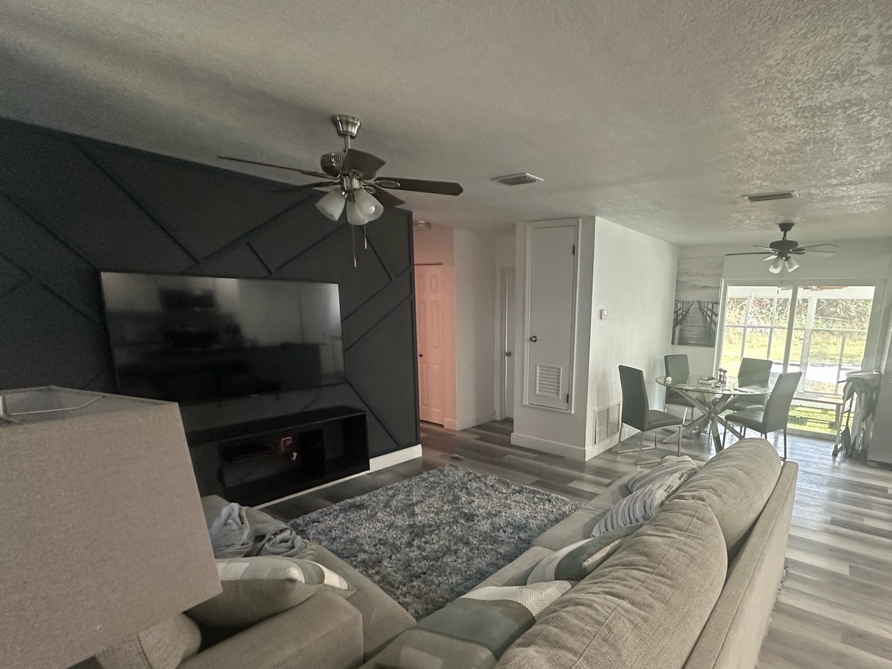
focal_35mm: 18
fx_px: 464
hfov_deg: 86.3
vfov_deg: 70.9
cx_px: 549
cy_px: 399
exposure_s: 1/60
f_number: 2.2
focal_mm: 2.22
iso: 400
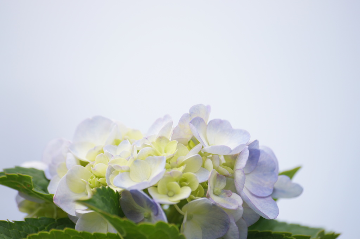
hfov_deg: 6.9
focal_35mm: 300
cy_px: 120
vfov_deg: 4.6
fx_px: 2998
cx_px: 180
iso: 100
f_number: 5
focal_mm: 200
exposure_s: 1/500
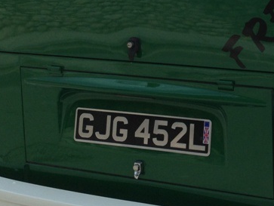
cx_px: 272
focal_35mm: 93
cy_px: 20
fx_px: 737
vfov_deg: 15.7
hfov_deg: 20.4
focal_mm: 4.13
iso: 50
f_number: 2.4
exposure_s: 1/1232
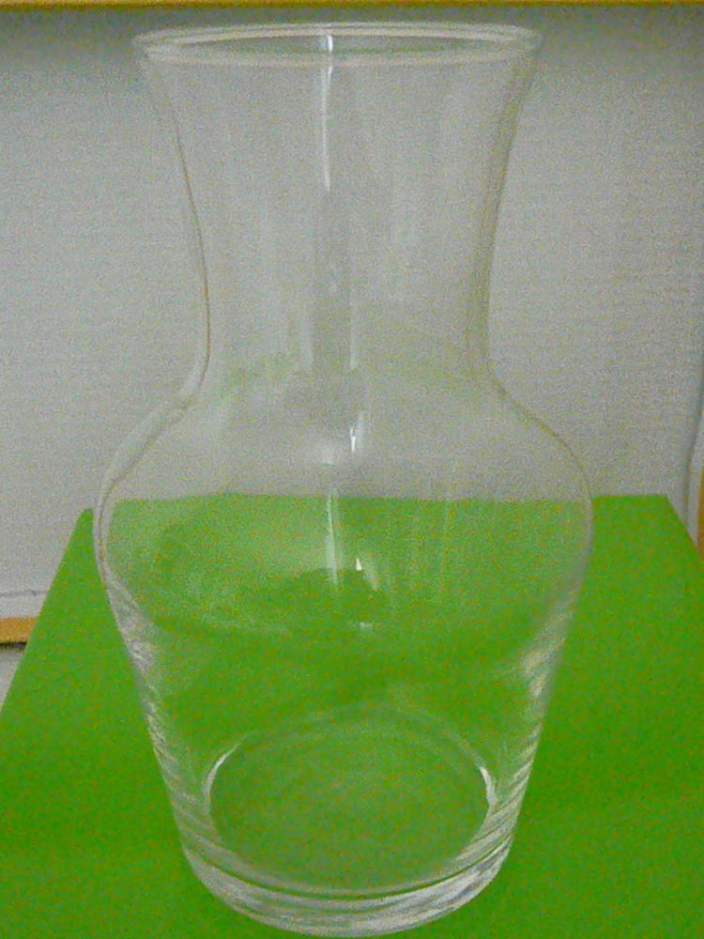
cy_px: 470
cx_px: 352
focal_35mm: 49
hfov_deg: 29.7
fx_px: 1329
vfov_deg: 38.9
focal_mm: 8.1
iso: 3200
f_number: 3.6
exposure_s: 1/125
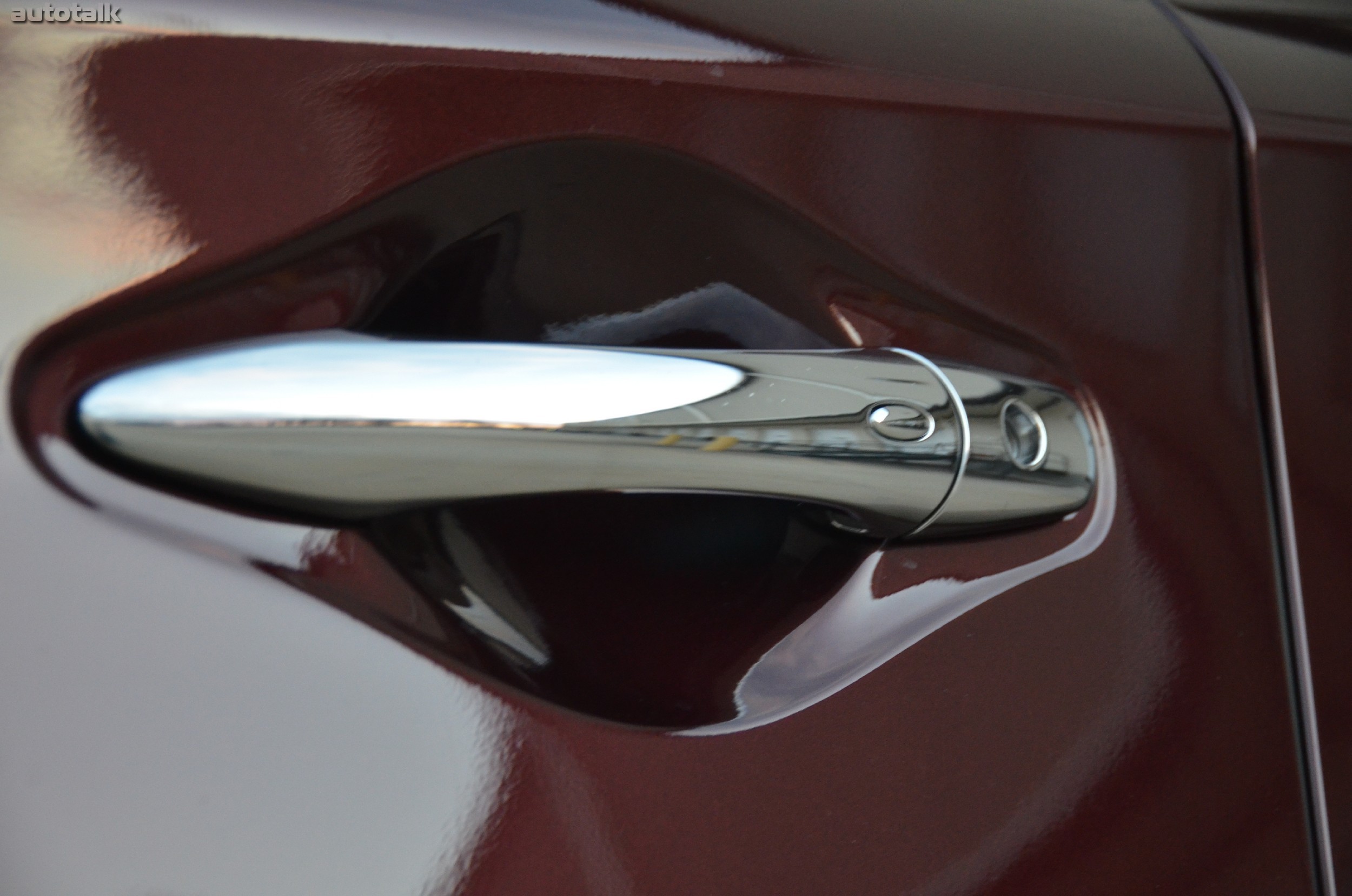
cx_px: 676
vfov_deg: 14.0
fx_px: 3654
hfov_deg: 21.0
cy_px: 448
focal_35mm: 98
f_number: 5
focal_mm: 65
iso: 1600
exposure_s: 1/100
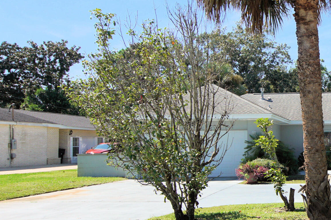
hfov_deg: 37.0
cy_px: 137
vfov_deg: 28.5
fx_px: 432
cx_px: 339
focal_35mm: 47
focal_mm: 12
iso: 100
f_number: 8
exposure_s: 1/250
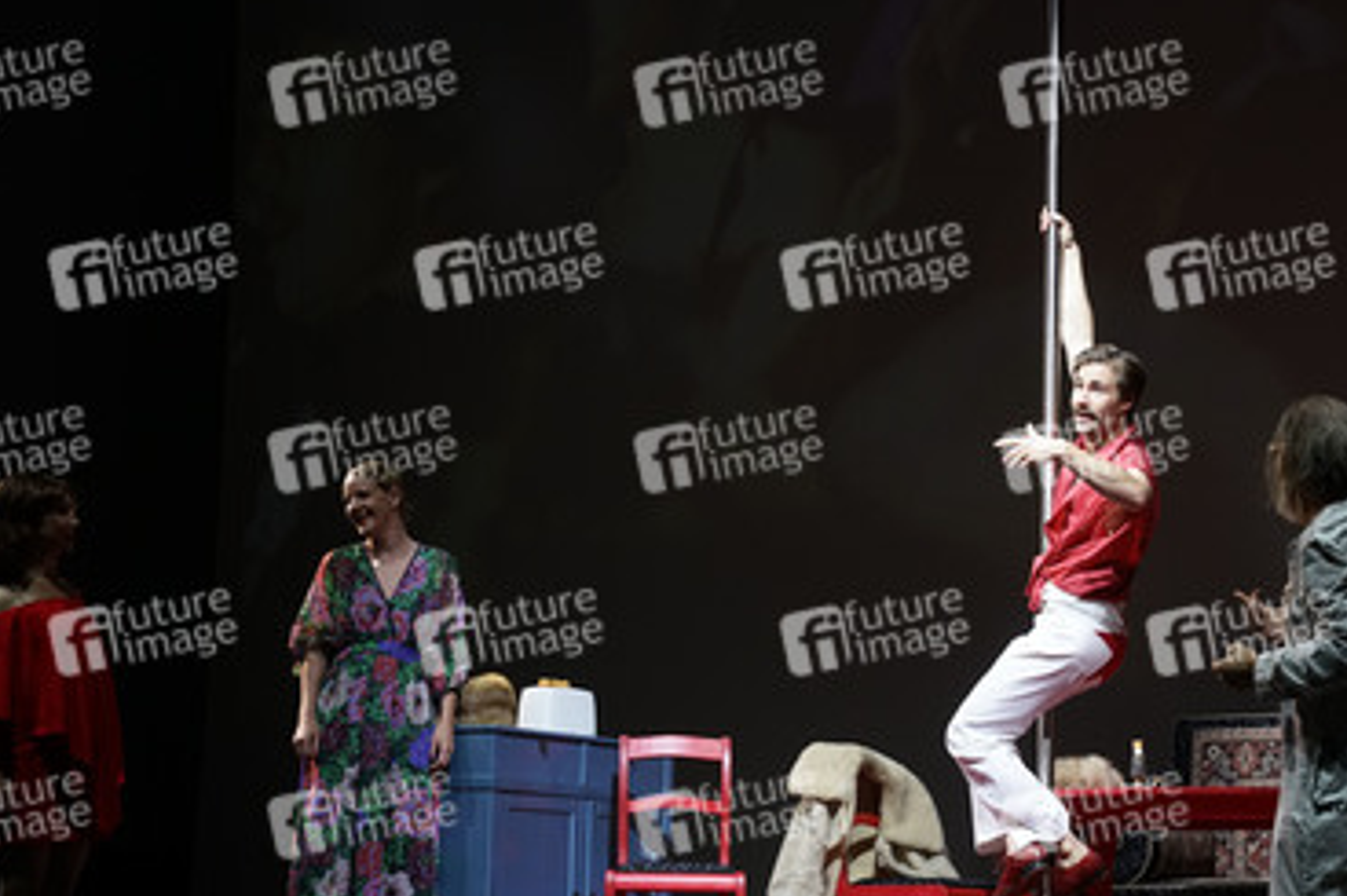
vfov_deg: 14.8
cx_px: 778
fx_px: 3441
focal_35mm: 92
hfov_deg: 22.1
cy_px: 541
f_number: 6.3
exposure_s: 1/320
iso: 1600
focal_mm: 75
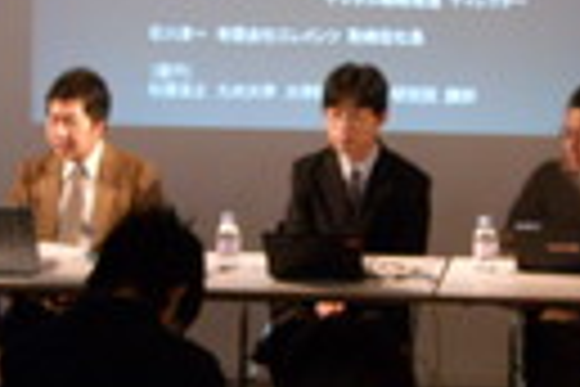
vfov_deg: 10.3
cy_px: 54
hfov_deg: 15.5
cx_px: 268
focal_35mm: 132
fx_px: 2127
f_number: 3.1
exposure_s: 1/44
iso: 400
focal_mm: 7.1
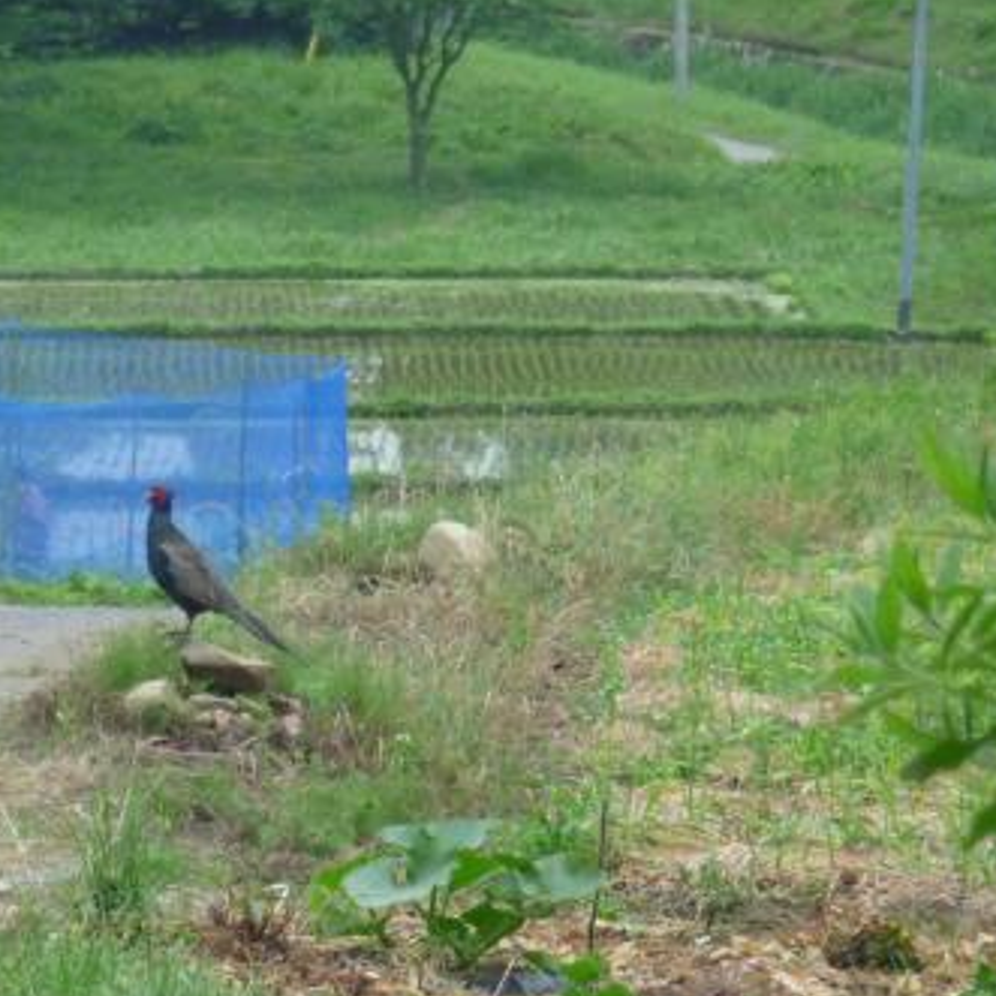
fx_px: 7780
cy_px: 548
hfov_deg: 7.3
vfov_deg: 7.3
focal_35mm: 239
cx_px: 165
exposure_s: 1/30
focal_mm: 25.2
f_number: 5.9
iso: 400
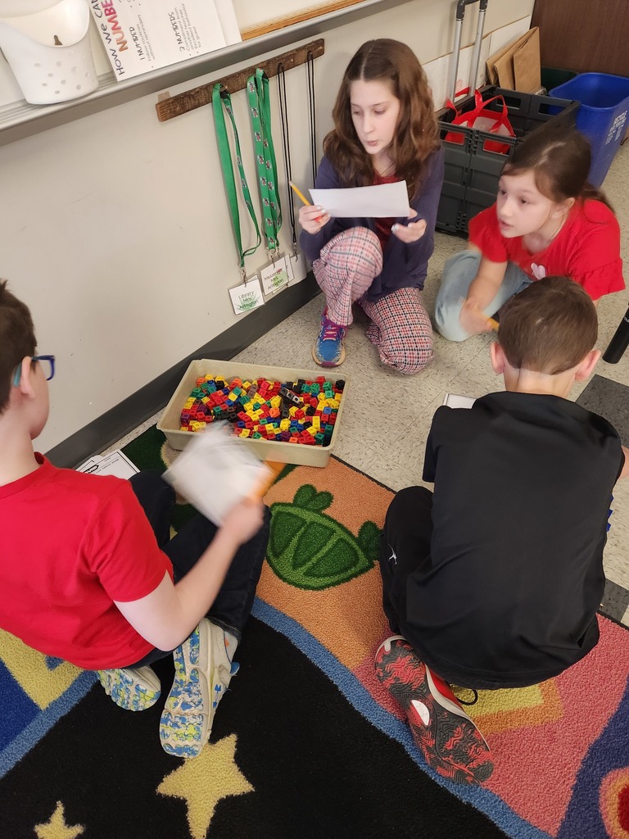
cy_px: 420
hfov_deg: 58.9
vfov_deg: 73.9
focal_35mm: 23
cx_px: 314
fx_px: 557
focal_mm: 5.4
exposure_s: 1/30
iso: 640
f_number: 1.8
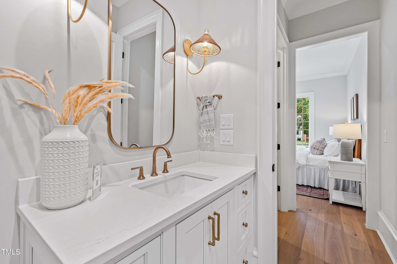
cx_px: 198
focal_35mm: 15
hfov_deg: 100.4
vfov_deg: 77.3
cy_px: 132
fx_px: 165
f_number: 9
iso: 100
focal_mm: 10
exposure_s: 1/1.67
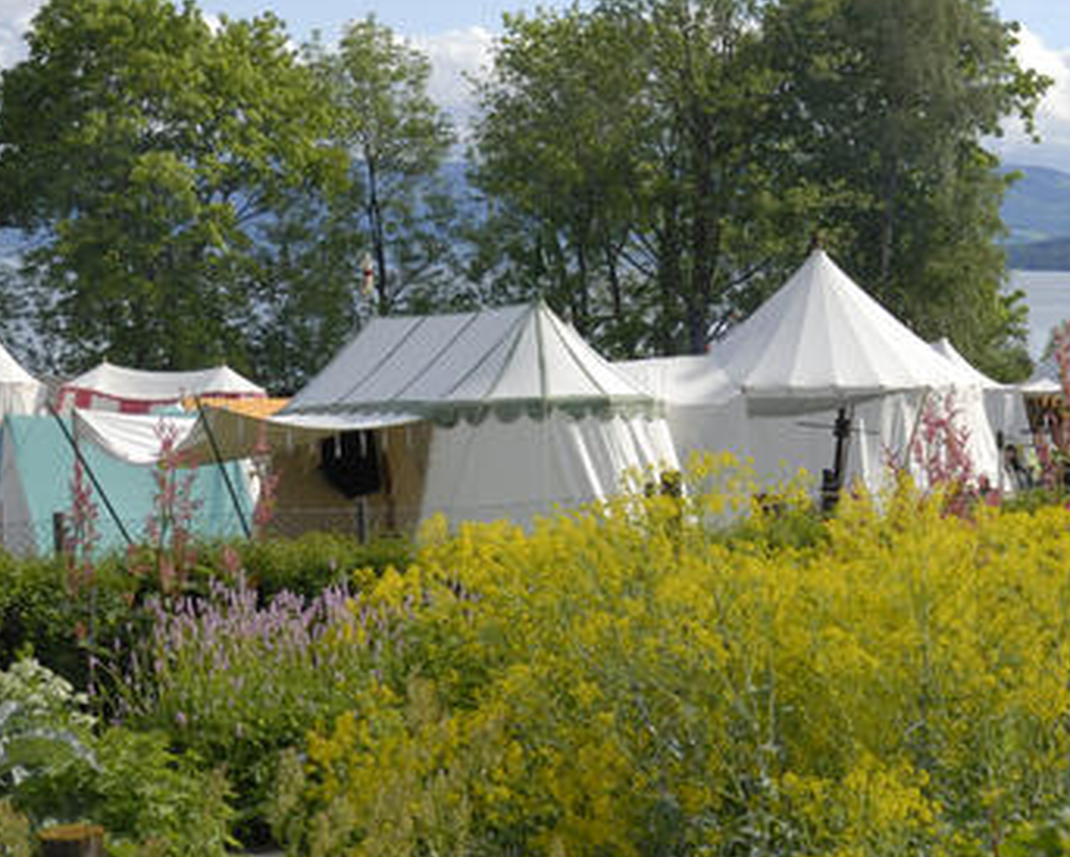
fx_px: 3549
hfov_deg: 16.8
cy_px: 507
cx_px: 1079
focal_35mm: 112
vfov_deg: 13.8
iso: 200
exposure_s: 1/320
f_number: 9
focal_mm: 34
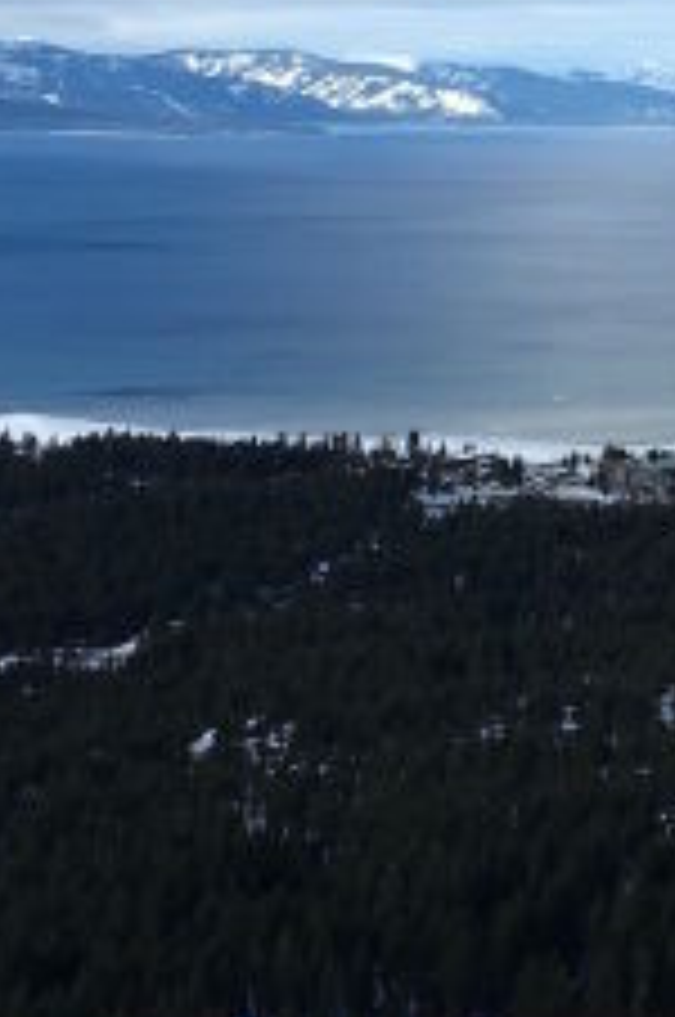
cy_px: 414
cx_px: 950
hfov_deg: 12.3
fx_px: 3018
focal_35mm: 107
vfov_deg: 19.1
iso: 25
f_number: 2.2
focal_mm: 4.15
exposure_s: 1/1374
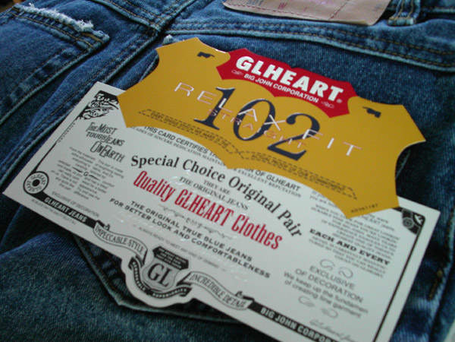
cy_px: 171
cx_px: 228
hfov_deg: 49.0
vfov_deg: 37.7
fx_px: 499
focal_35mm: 38
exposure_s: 1/45
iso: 100
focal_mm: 7.8
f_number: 3.5
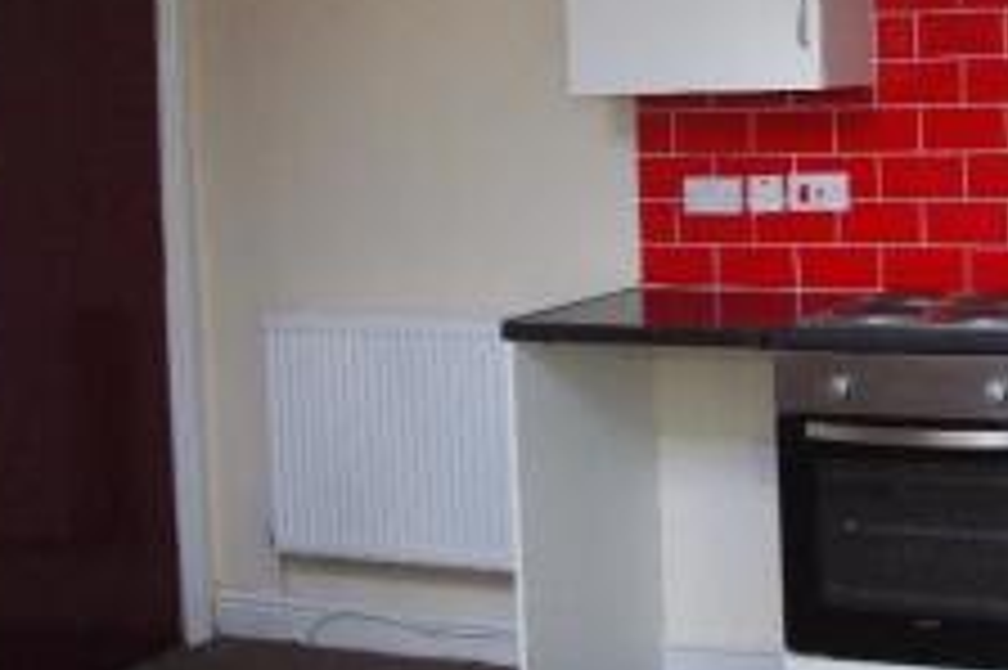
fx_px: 1847
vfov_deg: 20.3
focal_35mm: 66
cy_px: 106
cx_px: 860
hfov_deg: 29.6
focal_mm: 21.25
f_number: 4
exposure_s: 1/90
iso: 1600
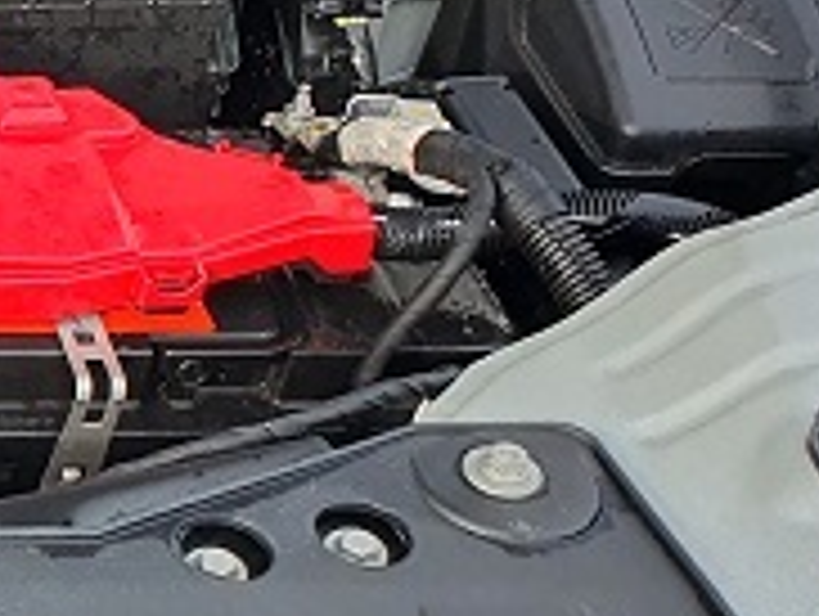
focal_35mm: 114
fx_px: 2701
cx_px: -770
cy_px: 540
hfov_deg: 14.6
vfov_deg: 12.9
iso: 50
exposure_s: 1/293
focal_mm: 4.32
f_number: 2.4
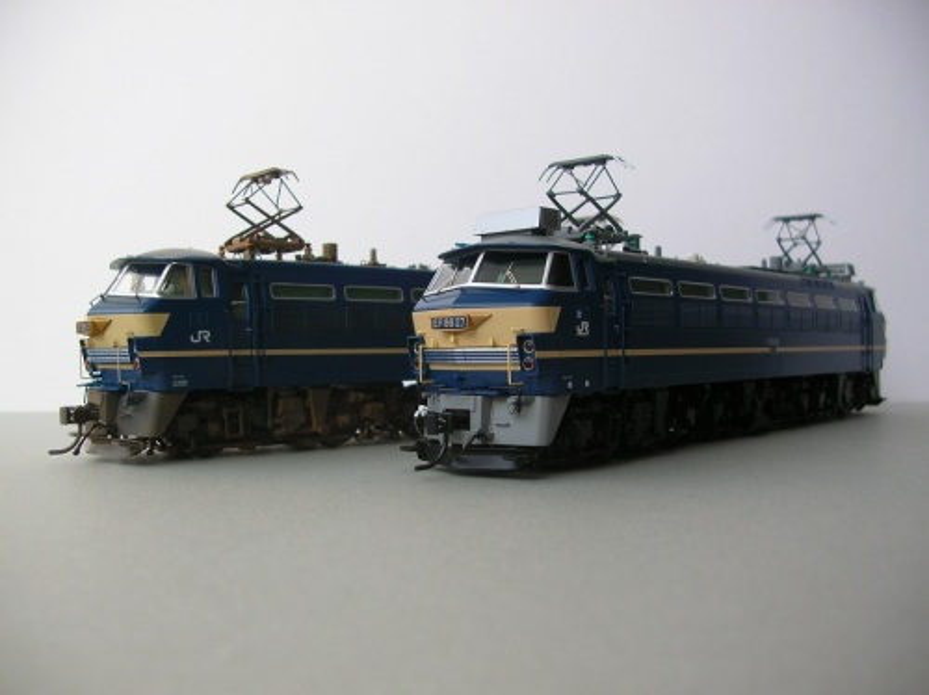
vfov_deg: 40.6
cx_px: 464
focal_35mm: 35
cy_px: 348
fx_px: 938
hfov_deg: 52.7
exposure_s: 1/93
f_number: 2.8
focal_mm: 5.8
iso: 50
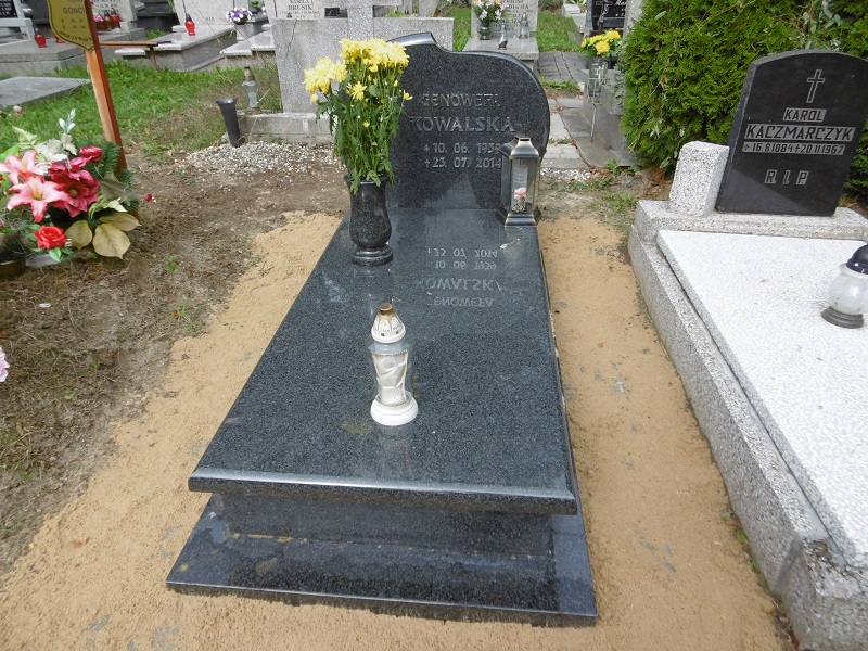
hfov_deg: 71.6
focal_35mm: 24
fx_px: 602
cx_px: 434
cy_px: 326
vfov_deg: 56.8
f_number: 3.1
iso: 100
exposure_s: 1/500
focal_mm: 4.3
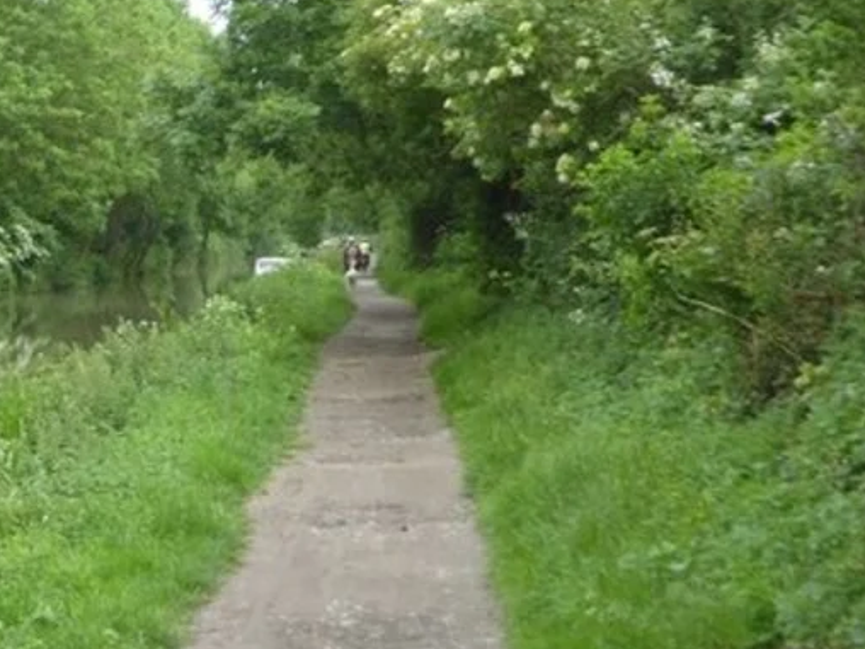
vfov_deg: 14.5
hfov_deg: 18.4
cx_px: -126
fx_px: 2549
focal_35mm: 102
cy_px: 312
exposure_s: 1/100
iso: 100
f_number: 3.7
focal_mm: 6.3
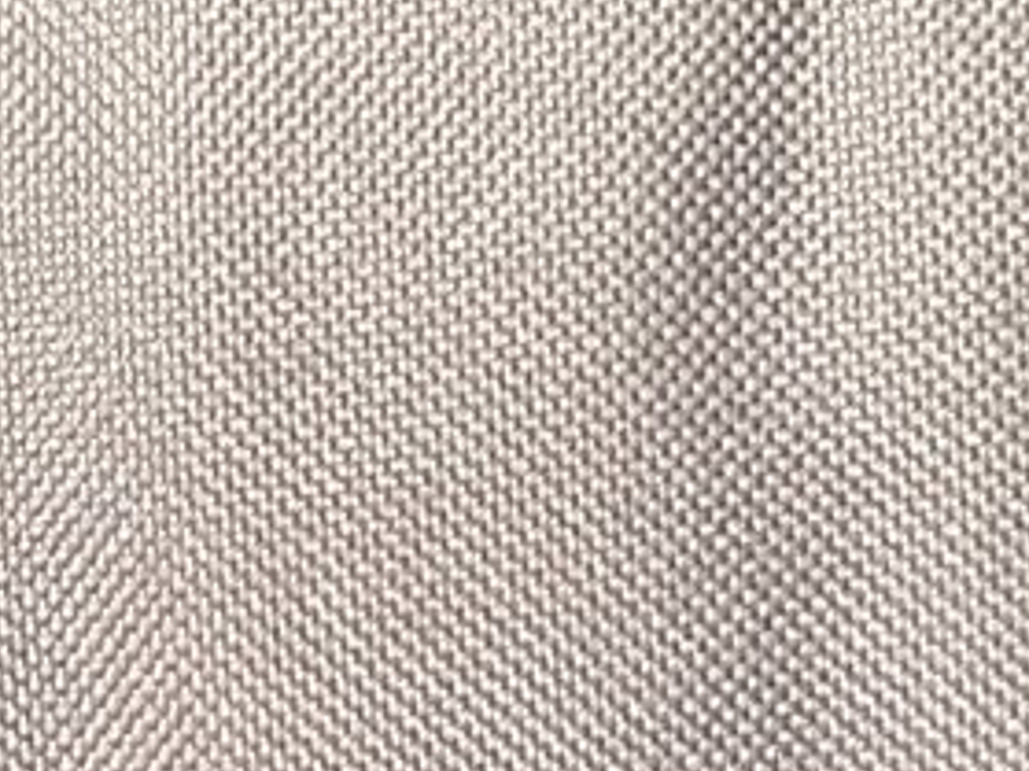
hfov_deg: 11.7
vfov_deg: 8.8
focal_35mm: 168
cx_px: 271
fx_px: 4992
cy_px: 821
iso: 320
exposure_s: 1/40
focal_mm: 3.3
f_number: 2.4
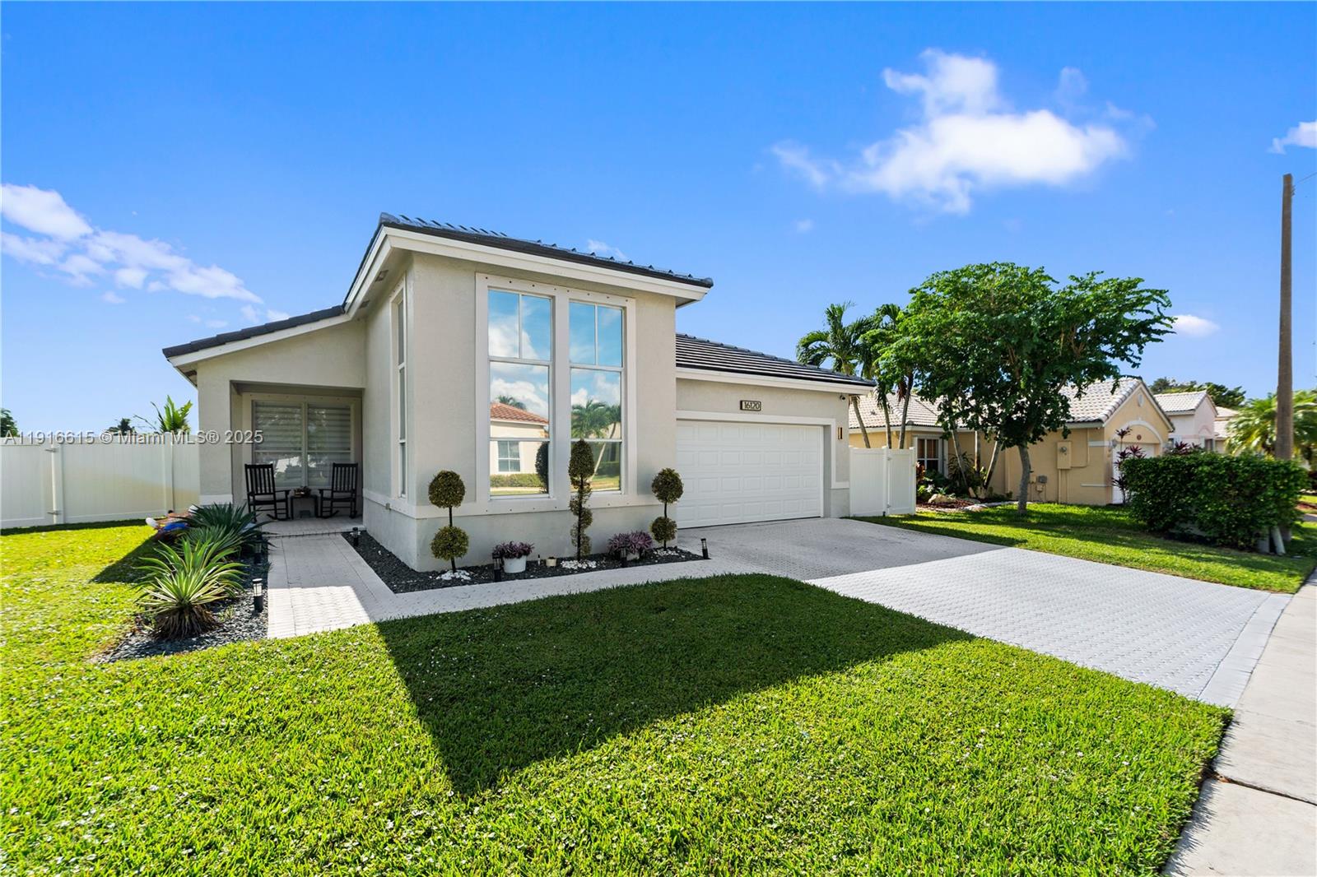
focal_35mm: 16
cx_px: 658
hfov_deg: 96.7
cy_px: 438
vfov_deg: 73.7
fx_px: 585
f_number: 5
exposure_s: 1/60
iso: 100
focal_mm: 16
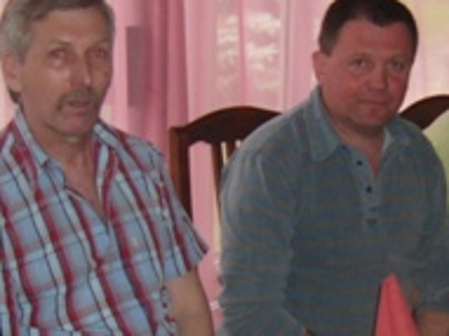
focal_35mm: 110
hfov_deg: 17.9
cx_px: 291
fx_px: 1426
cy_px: 244
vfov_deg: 13.4
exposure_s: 1/60
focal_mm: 5.8
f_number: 2.8
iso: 150
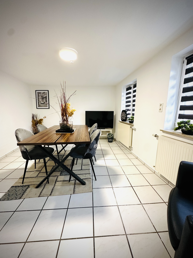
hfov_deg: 85.7
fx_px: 104
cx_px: 96
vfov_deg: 102.1
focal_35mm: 14
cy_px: 129
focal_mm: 2.22
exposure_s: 1/50
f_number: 2.2
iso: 320
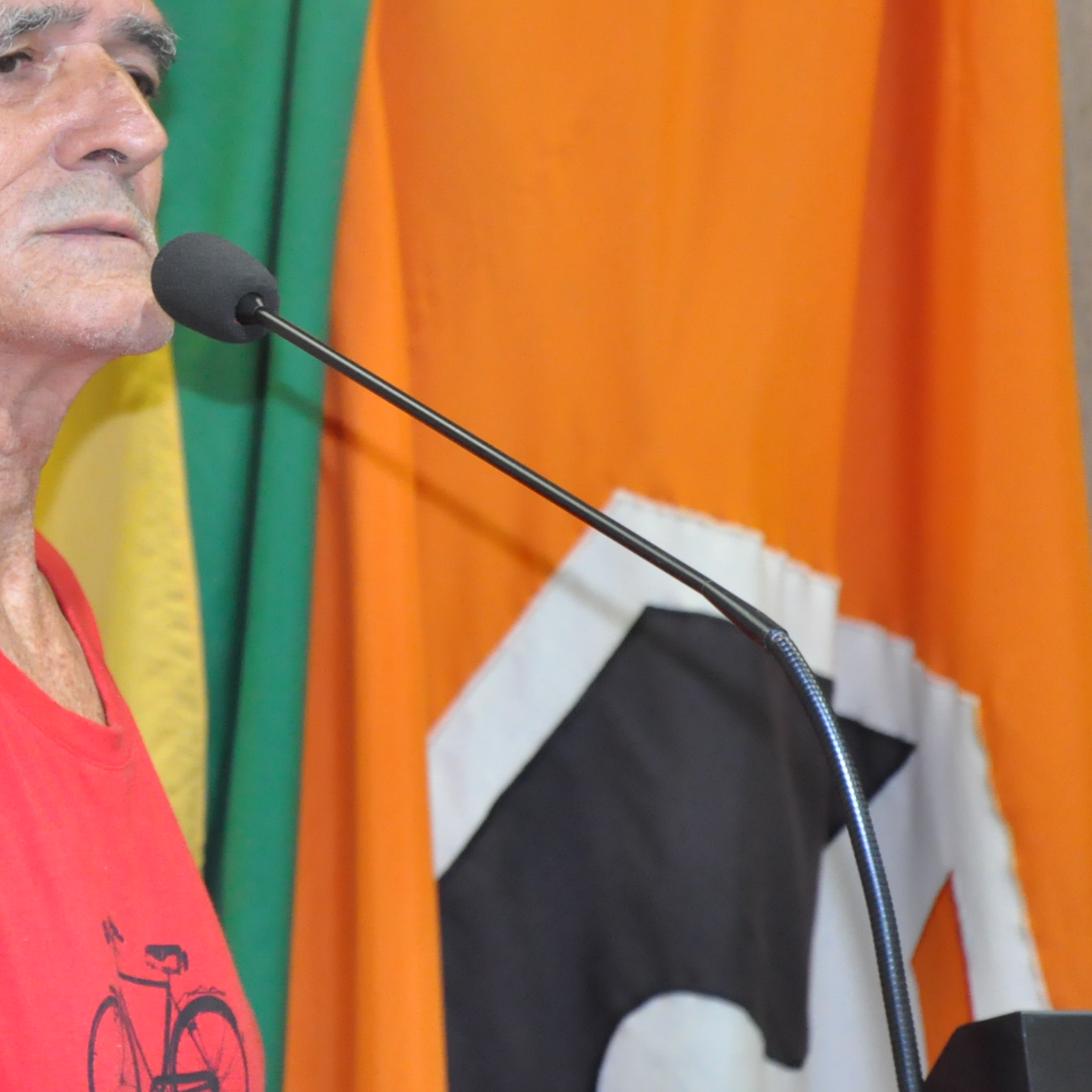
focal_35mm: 257
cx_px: -96
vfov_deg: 6.8
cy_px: 331
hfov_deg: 6.8
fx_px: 9172
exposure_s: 1/60
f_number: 5.6
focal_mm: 90
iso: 2000
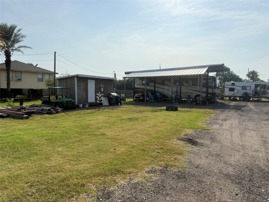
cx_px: 134
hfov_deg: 71.6
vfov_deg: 56.8
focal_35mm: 24
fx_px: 187
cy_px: 101
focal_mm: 6.76
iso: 125
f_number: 1.78
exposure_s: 1/6173
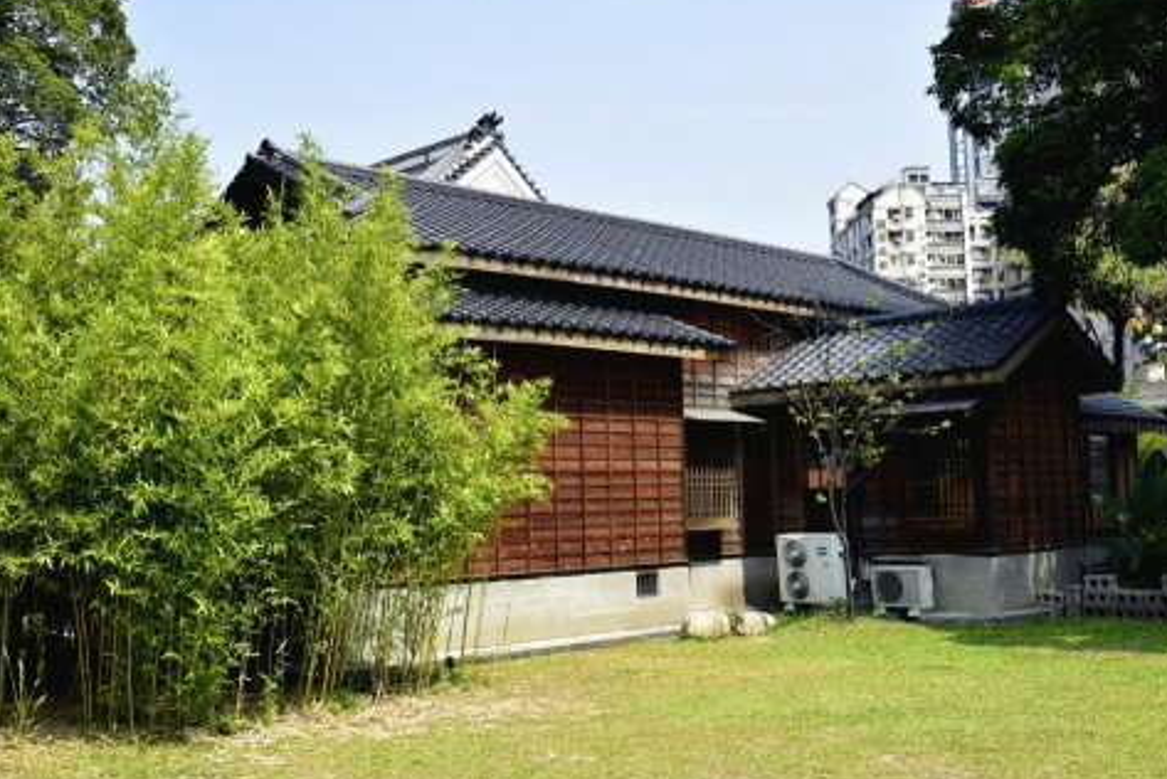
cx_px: 550
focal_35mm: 39
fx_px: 1265
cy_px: 387
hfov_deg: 49.5
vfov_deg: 34.3
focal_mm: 24
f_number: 7.1
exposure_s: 1/160
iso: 100
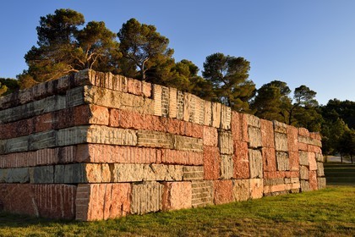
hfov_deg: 55.8
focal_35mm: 34
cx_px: 178
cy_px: 118
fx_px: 335
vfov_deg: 38.9
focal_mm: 34
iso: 200
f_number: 11
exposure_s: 1/160
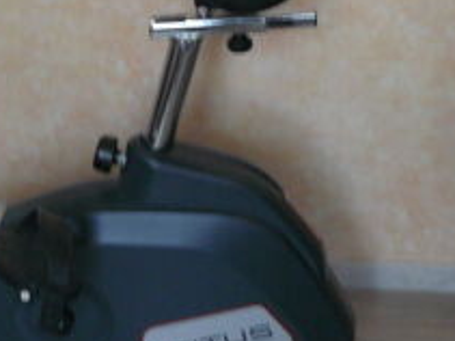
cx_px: 41
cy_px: -17
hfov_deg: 23.2
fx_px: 1077
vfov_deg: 17.5
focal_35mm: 82
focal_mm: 6
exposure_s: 1/13
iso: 200
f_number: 2.8
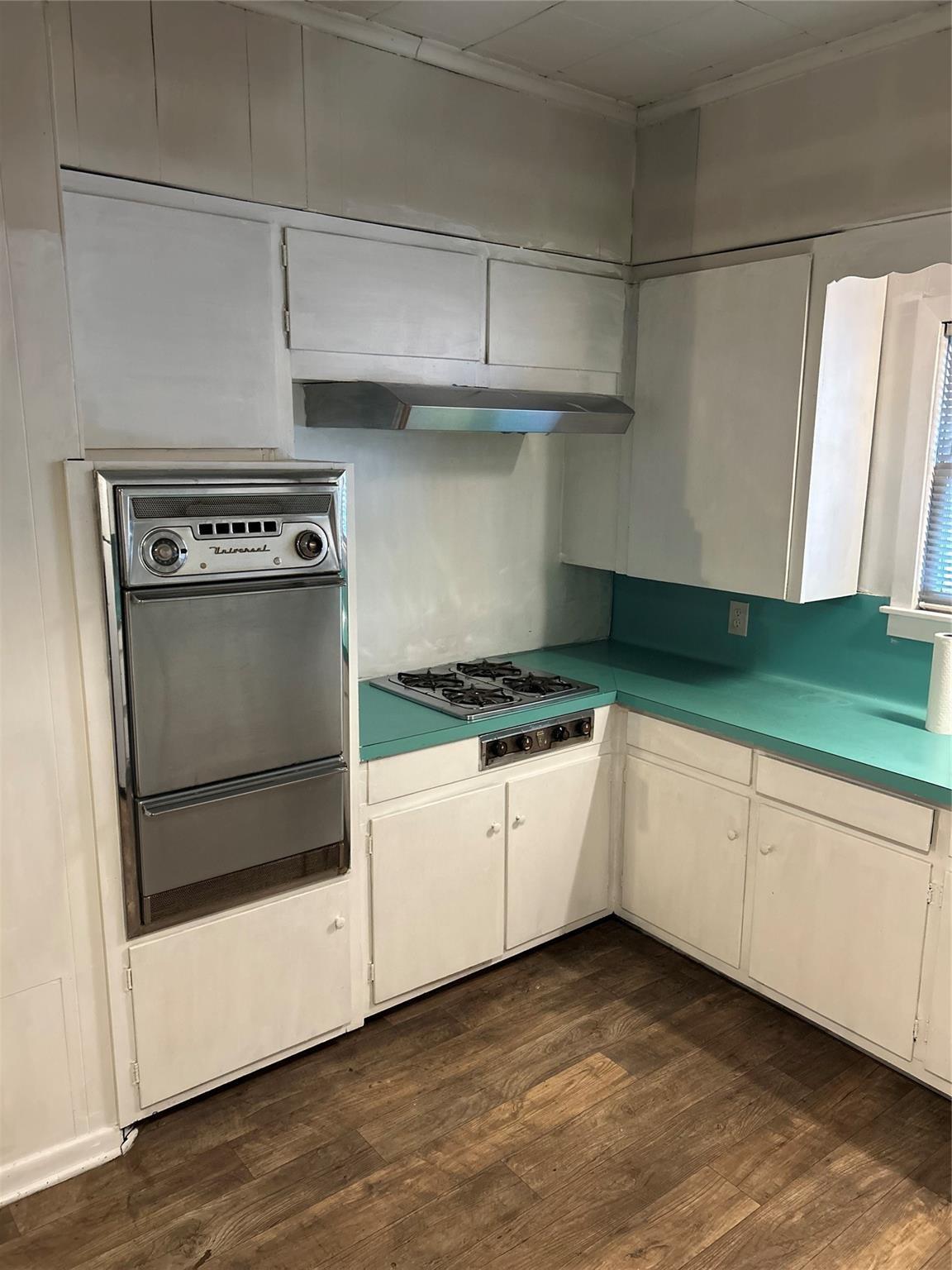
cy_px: 635
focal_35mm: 26
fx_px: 953
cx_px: 476
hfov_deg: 53.1
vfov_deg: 67.3
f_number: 1.5
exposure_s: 1/60
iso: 400
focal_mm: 5.7
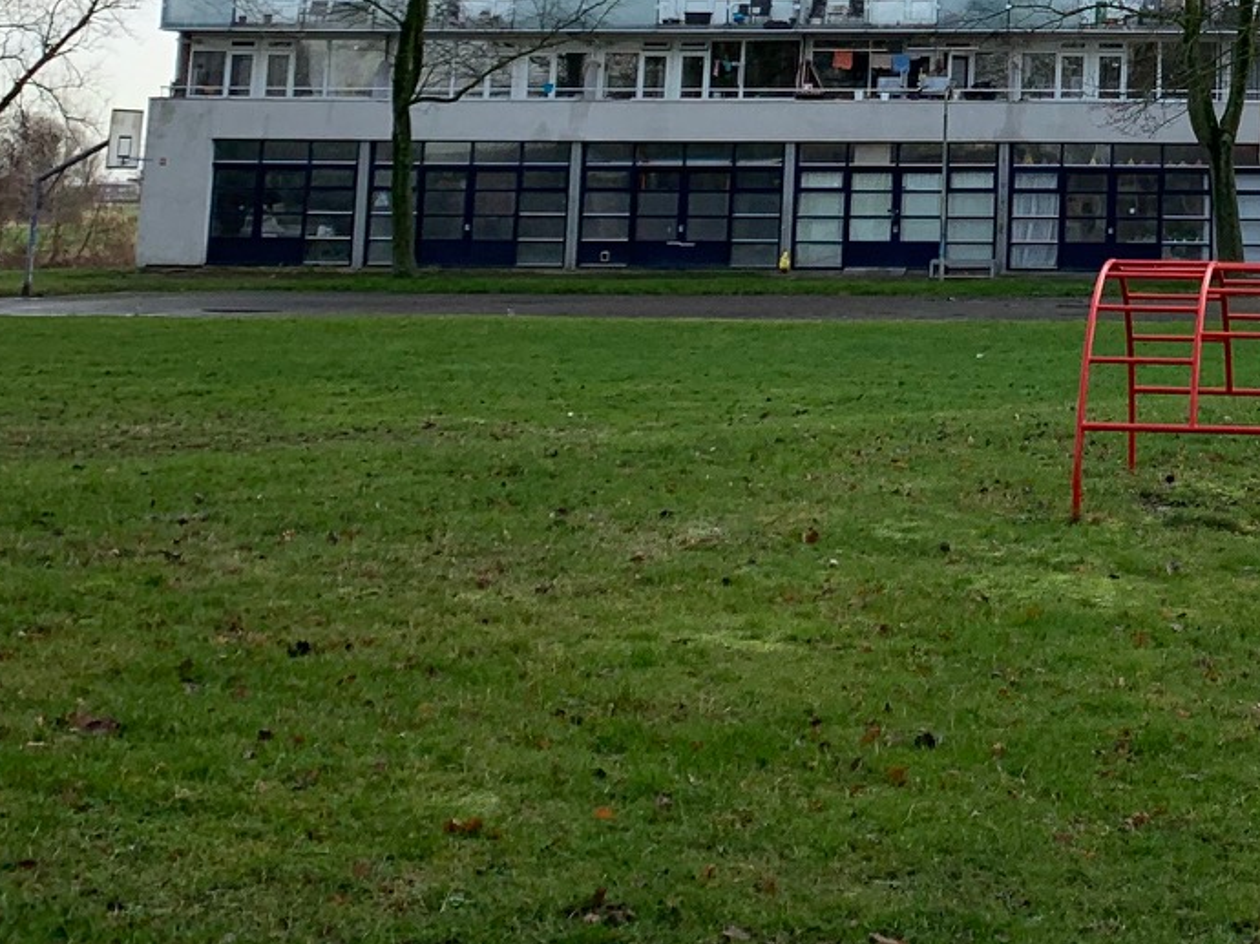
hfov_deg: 24.4
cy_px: -332
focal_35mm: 76
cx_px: 1289
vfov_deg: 17.9
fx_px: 2765
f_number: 1.8
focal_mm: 4.25
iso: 25
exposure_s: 1/692
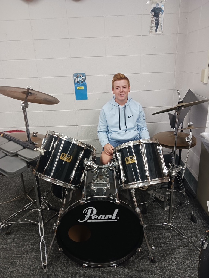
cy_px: 139
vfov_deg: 65.3
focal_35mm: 27
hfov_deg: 51.4
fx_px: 217
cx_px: 104
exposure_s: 1/30
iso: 250
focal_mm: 4
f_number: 1.8
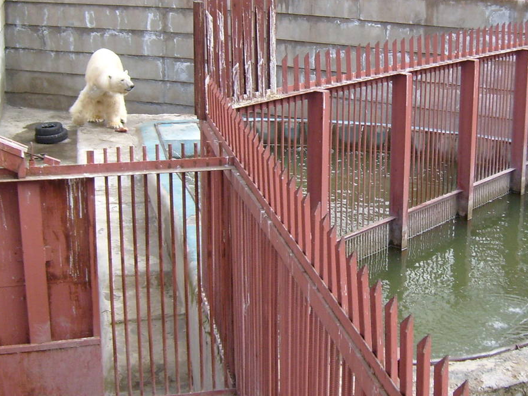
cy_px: 125
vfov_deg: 23.2
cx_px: 355
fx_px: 961
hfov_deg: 30.5
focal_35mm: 63
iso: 80
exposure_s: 1/90
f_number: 7.1
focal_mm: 5.8
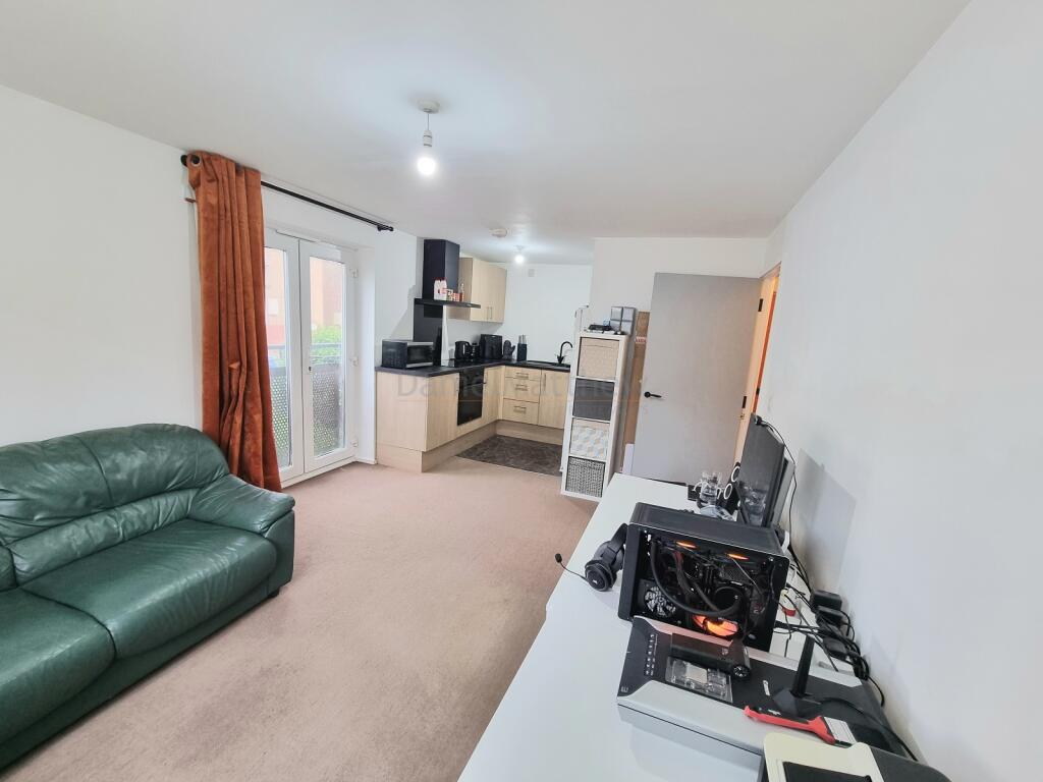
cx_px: 522
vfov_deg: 89.9
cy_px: 391
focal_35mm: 13
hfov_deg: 106.2
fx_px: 392
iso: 200
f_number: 2.2
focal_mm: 2.2
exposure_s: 1/60.2
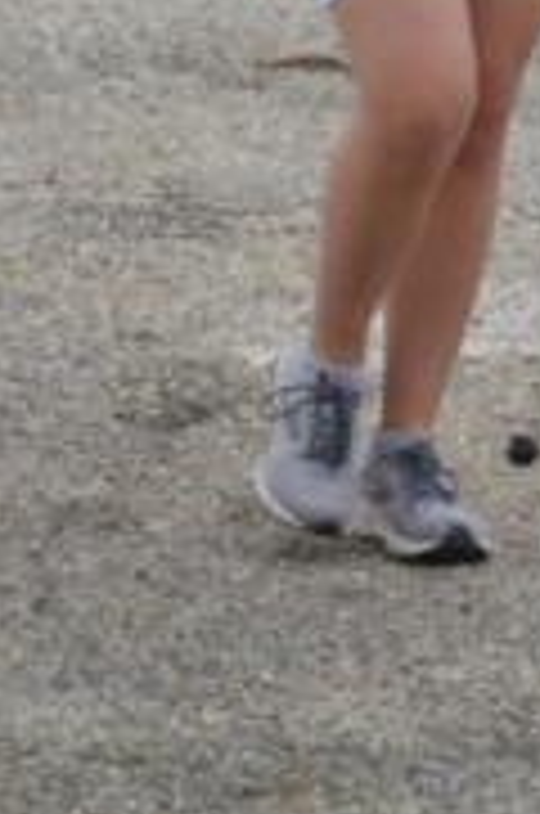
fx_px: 6166
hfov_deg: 5.0
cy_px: -292
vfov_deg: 7.5
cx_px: 412
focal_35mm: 273
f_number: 5.3
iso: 400
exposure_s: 1/250
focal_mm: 66
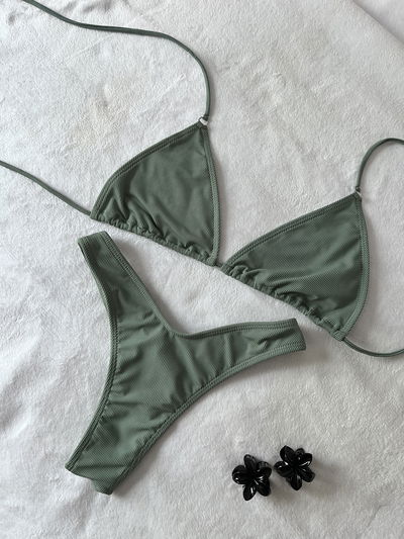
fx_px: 404
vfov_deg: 67.3
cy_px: 270
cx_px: 202
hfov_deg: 53.1
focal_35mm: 26
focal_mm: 5.1
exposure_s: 1/61
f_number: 1.6
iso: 125
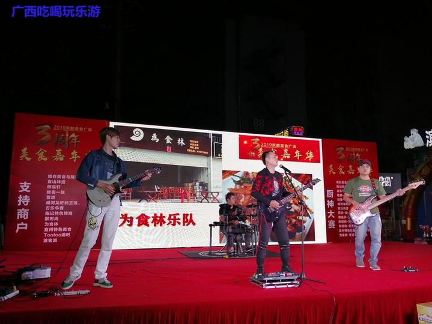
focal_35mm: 26
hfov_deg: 67.3
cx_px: 216
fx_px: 325
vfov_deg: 53.1
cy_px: 162
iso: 50
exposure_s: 1/106
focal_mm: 3.64
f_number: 1.8
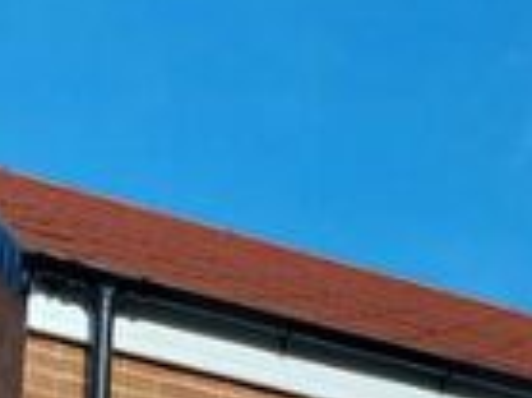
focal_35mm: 126
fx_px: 1935
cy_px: 985
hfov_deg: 15.1
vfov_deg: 10.1
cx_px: 654
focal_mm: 5.23
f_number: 1.8
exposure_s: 1/1574
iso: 40
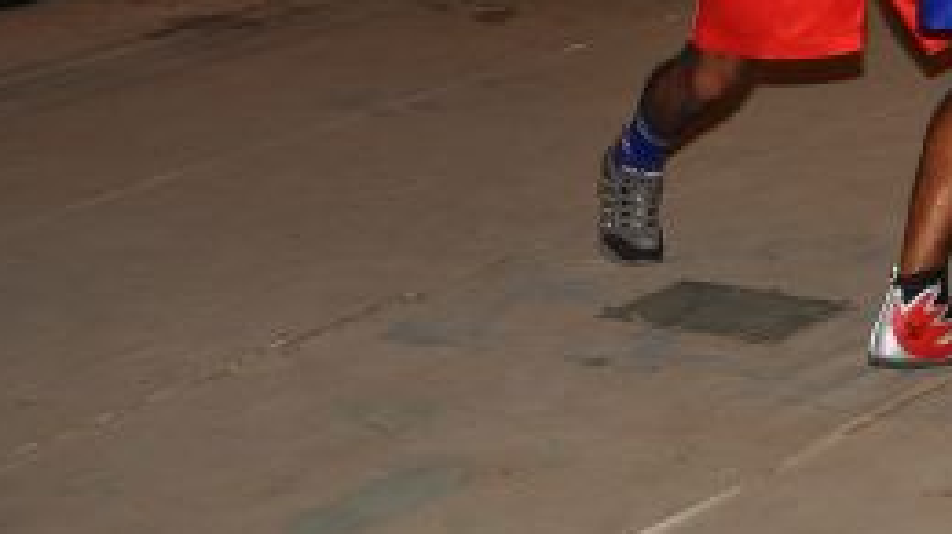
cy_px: -179
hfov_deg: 16.8
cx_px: 1076
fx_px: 3104
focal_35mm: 123
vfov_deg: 9.6
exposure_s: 1/60
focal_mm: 34
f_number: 5.6
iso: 200
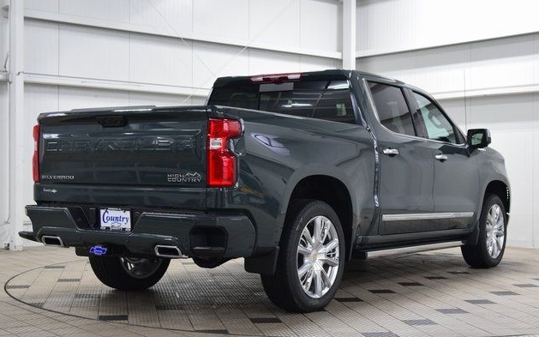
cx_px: 266
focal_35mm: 56
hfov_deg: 36.3
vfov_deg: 23.1
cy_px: 180
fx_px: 823
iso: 1600
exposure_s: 1/60
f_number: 5
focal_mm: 36
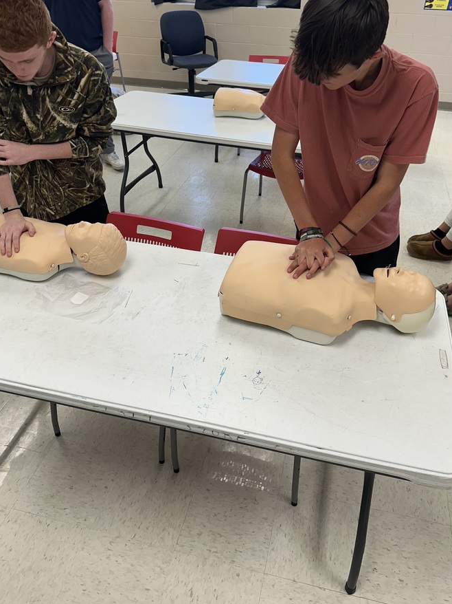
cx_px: 240
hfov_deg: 49.7
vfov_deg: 63.1
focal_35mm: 28
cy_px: 253
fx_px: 488
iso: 100
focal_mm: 6.86
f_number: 1.78
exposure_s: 1/120
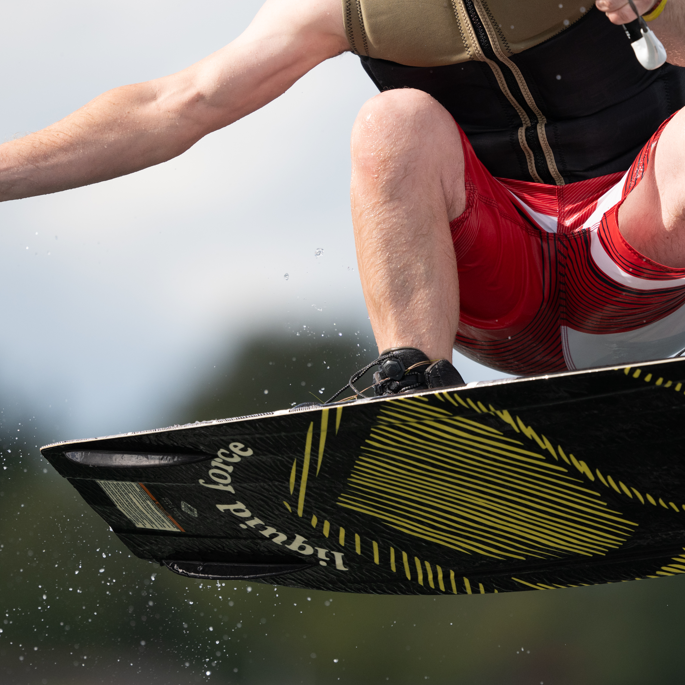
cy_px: 229
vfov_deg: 2.3
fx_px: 17037
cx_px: 513
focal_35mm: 761
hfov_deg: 2.3
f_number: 4
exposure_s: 1/3200
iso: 320
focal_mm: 400
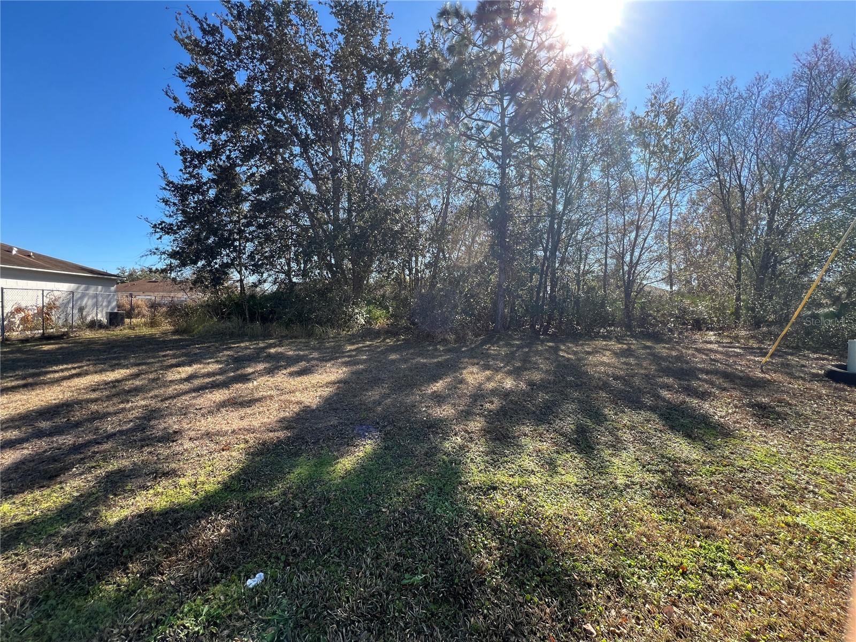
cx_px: 428
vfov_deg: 89.9
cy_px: 321
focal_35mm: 13
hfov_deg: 106.2
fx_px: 321
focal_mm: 1.57
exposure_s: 1/349
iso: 32
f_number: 1.8
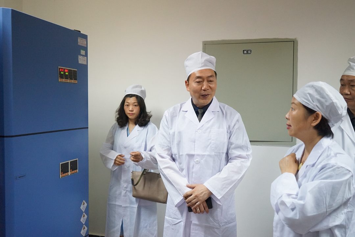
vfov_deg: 40.0
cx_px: 178
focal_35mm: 33
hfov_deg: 57.2
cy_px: 118
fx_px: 325
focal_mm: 33
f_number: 4
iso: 5000
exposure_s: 1/160
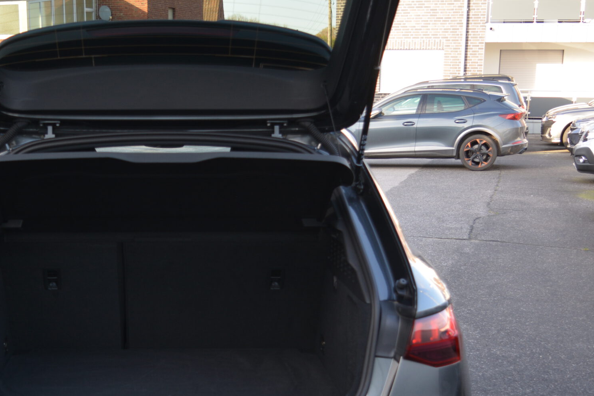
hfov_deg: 34.5
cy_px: 338
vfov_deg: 23.3
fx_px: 940
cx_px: 172
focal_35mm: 57
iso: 200
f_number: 3.8
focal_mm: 22
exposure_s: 1/125
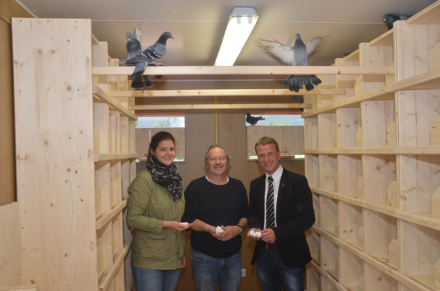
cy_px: 147
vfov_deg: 38.7
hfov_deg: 55.9
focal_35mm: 34
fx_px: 415
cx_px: 226
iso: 200
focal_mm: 22
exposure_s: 1/100
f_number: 5
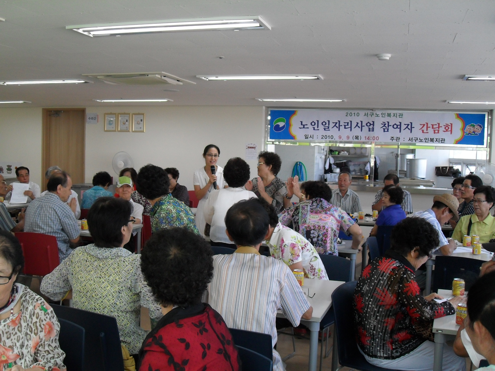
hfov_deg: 46.8
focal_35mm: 40
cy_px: 186
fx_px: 572
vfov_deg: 36.0
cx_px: 248
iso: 160
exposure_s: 1/90
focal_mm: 7
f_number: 3
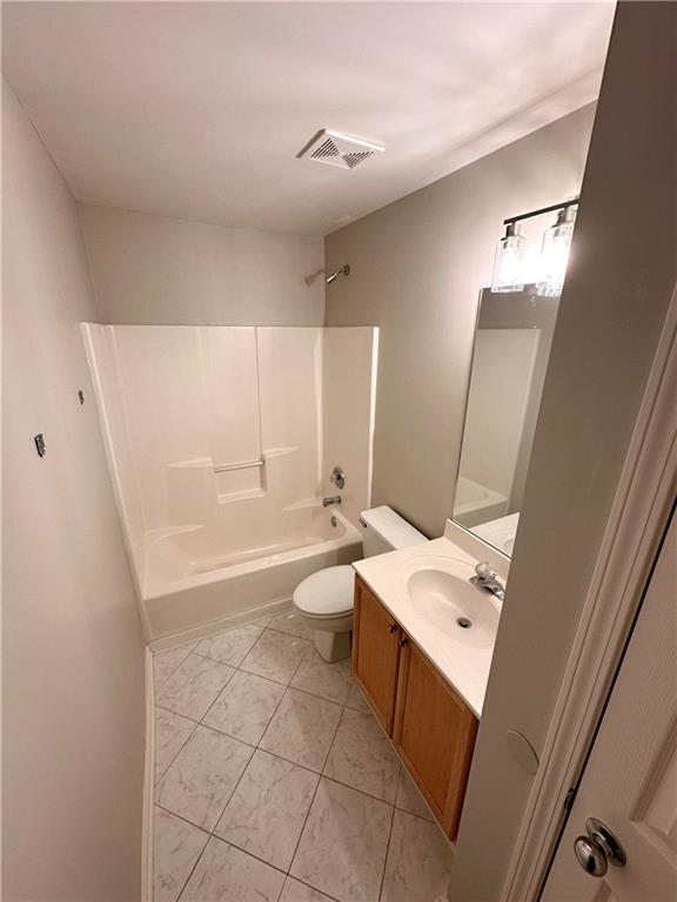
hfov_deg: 85.7
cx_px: 338
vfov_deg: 102.1
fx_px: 365
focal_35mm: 14
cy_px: 451
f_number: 2.2
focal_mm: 2.22
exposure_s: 1/120
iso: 125
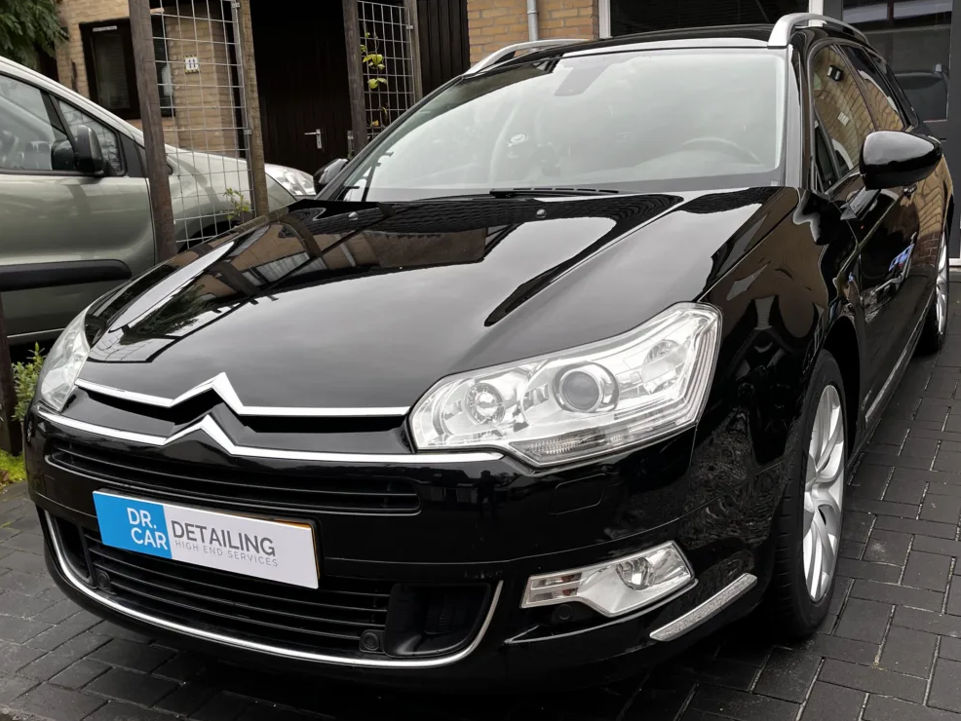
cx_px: 489
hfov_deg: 65.3
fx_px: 750
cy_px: 369
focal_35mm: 27
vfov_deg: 51.4
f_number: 1.6
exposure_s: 1/294
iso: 50
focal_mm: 5.1
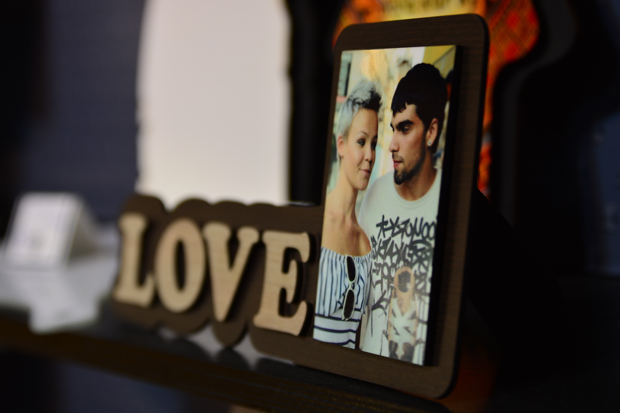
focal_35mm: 105
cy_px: 206
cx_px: 310
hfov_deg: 19.5
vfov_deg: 13.0
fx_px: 1808
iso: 250
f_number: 2.8
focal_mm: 70
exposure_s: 1/100
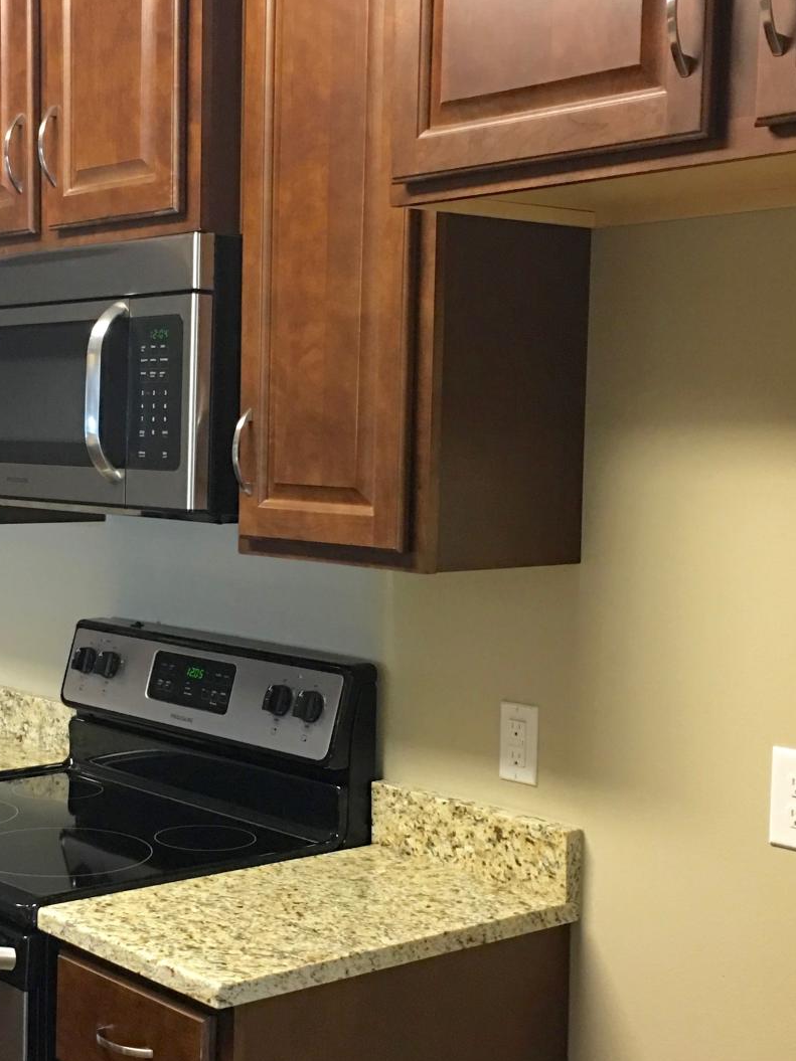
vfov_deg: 34.9
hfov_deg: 26.2
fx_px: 1687
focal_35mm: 55
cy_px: 597
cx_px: 191
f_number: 2.2
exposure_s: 1/15
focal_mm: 4.15
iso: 100
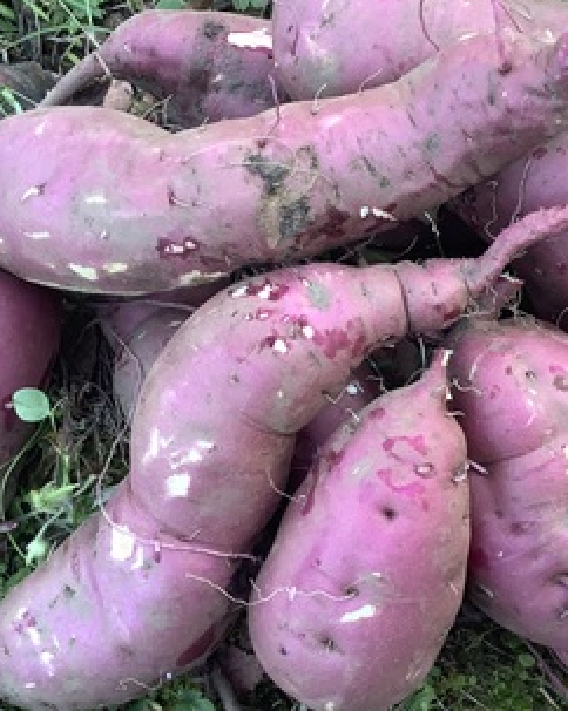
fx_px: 1010
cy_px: 338
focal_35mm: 48
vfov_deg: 38.8
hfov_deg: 31.3
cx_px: 350
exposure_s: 1/60
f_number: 2.4
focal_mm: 3.3
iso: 125
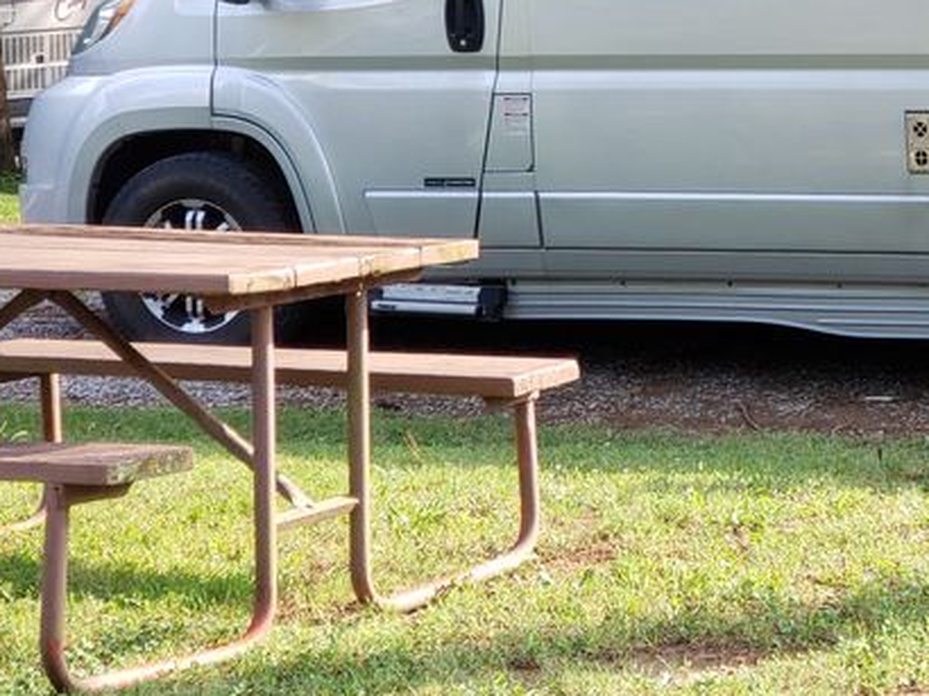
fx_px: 3487
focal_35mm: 130
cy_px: -57
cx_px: 1135
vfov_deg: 11.2
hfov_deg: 14.6
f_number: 2.4
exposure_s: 1/73
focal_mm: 6
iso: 32
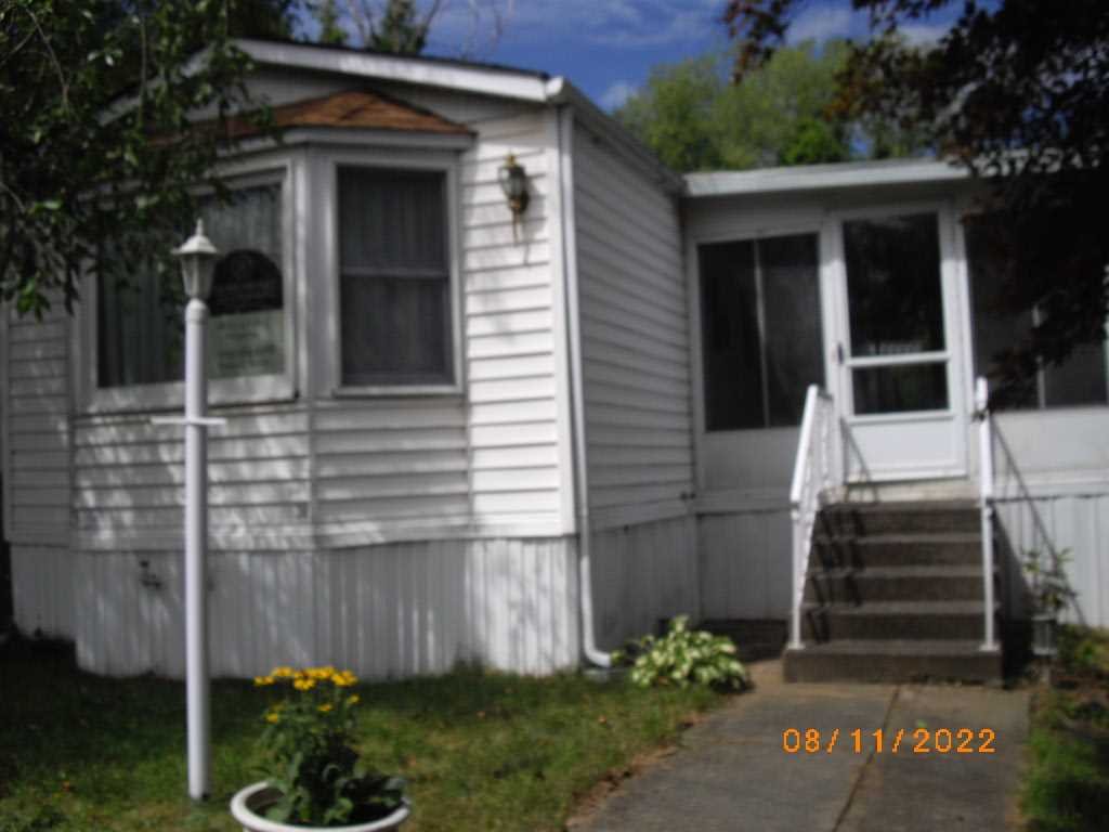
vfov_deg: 37.7
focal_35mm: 38
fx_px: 1217
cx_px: 554
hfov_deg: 49.0
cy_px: 416
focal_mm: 7.9
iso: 64
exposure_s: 1/250
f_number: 8
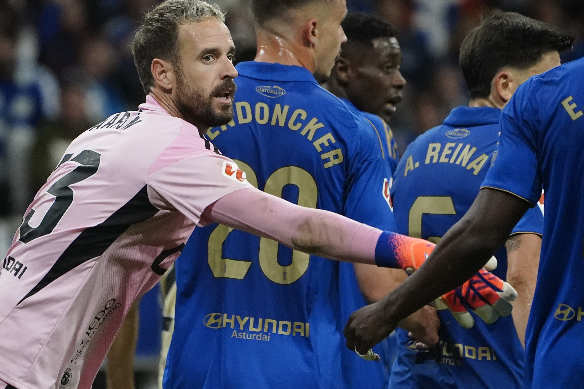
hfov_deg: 3.3
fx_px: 10269
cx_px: 377
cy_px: 220
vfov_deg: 2.2
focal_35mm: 633
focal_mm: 400
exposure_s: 1/1600
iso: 6400
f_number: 5.6
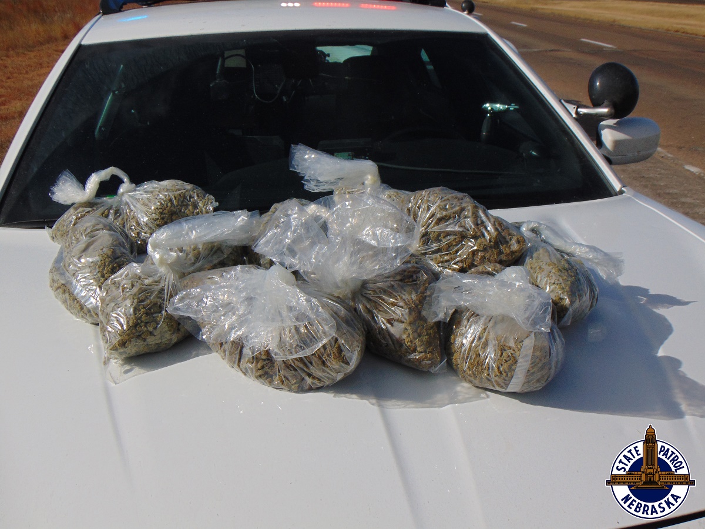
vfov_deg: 29.1
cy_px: 264
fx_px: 1018
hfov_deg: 38.2
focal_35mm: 50
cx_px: 352
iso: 80
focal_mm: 9
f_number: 9
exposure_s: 1/640
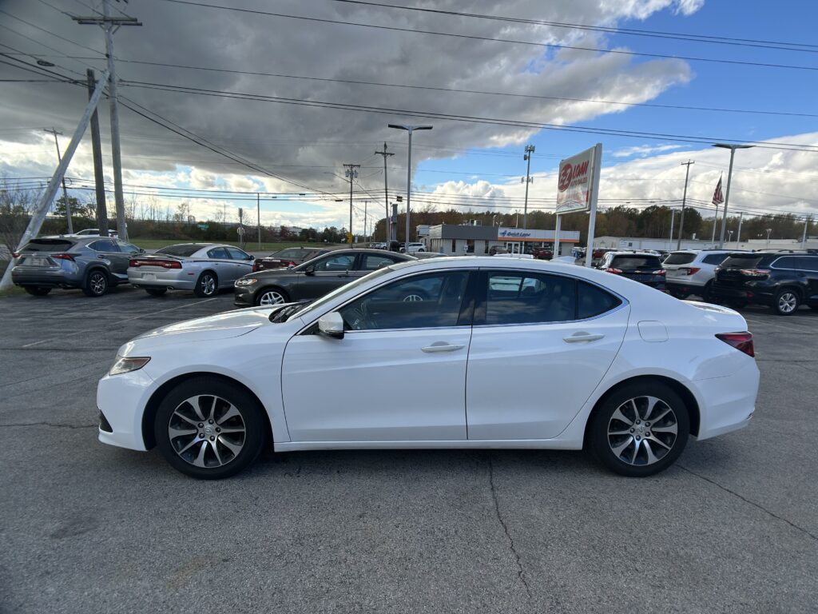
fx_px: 614
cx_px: 409
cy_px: 307
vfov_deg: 53.1
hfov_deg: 67.3
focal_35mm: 26
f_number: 1.5
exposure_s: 1/1698
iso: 50
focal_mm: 5.7
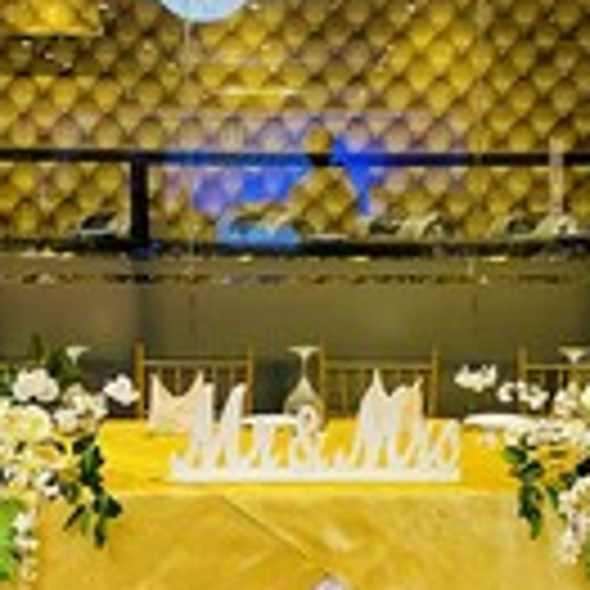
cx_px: 333
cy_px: 428
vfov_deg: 24.4
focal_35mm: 70
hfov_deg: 24.6
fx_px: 1350
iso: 250
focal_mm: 4.25
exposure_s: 1/50
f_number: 1.8
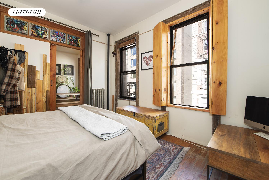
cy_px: 90
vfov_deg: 81.3
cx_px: 134
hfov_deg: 104.2
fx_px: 105
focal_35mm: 14
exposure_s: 1/20
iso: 320
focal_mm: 14
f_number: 8
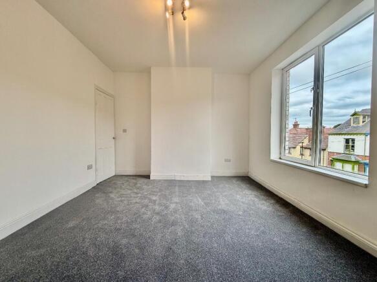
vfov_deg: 85.7
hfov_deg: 102.1
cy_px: 141
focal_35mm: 14
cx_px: 188
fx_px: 152
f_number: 2.2
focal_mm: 2.22
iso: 50
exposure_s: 1/118
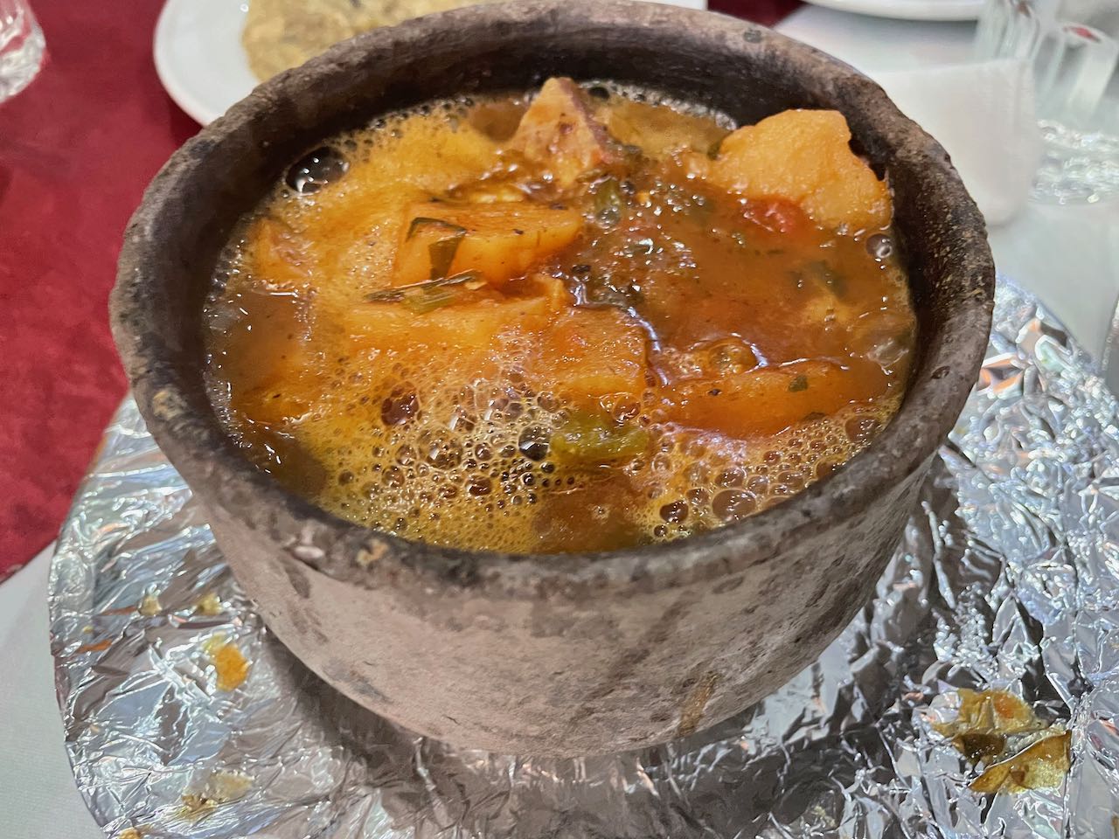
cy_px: 420
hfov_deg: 67.3
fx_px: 840
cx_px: 560
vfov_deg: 53.1
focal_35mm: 26
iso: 640
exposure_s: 1/25
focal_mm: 4.2
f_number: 1.6
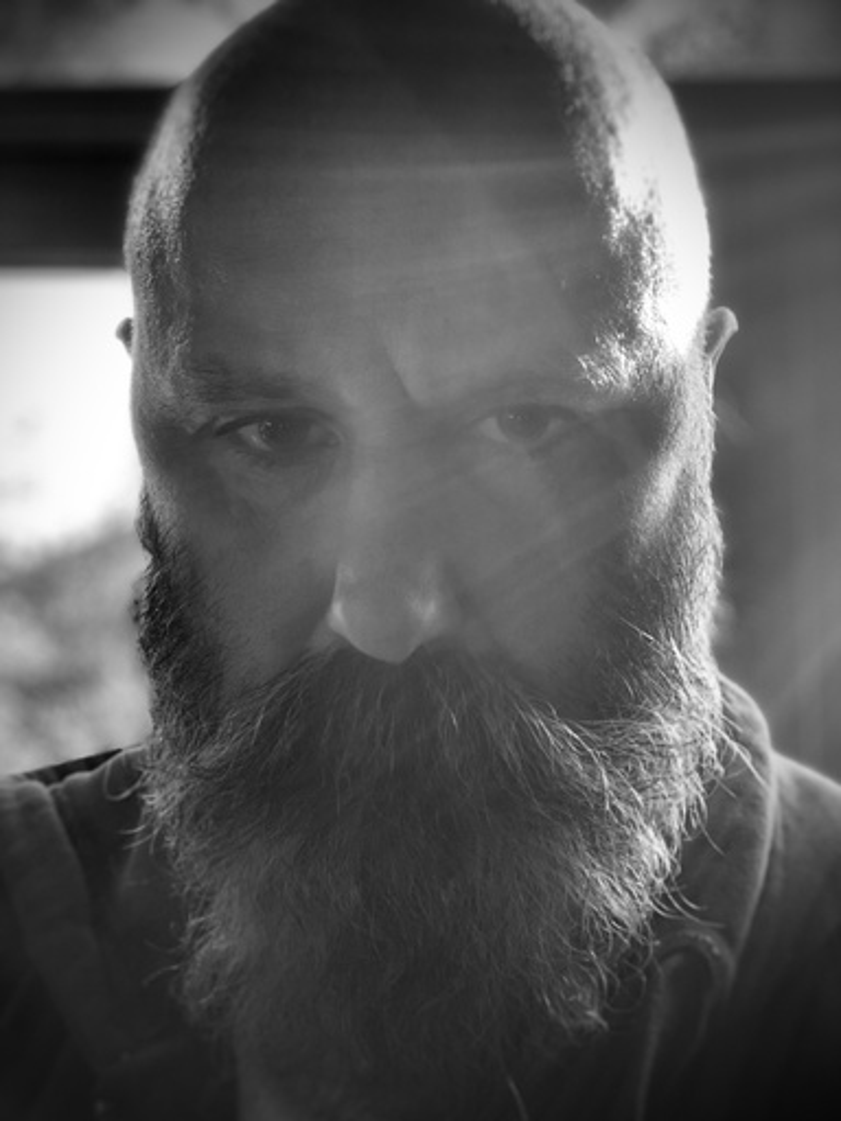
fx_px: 1037
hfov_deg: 44.2
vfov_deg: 56.8
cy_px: 560
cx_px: 420
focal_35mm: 32
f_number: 2.2
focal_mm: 2.87
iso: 32
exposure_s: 1/121
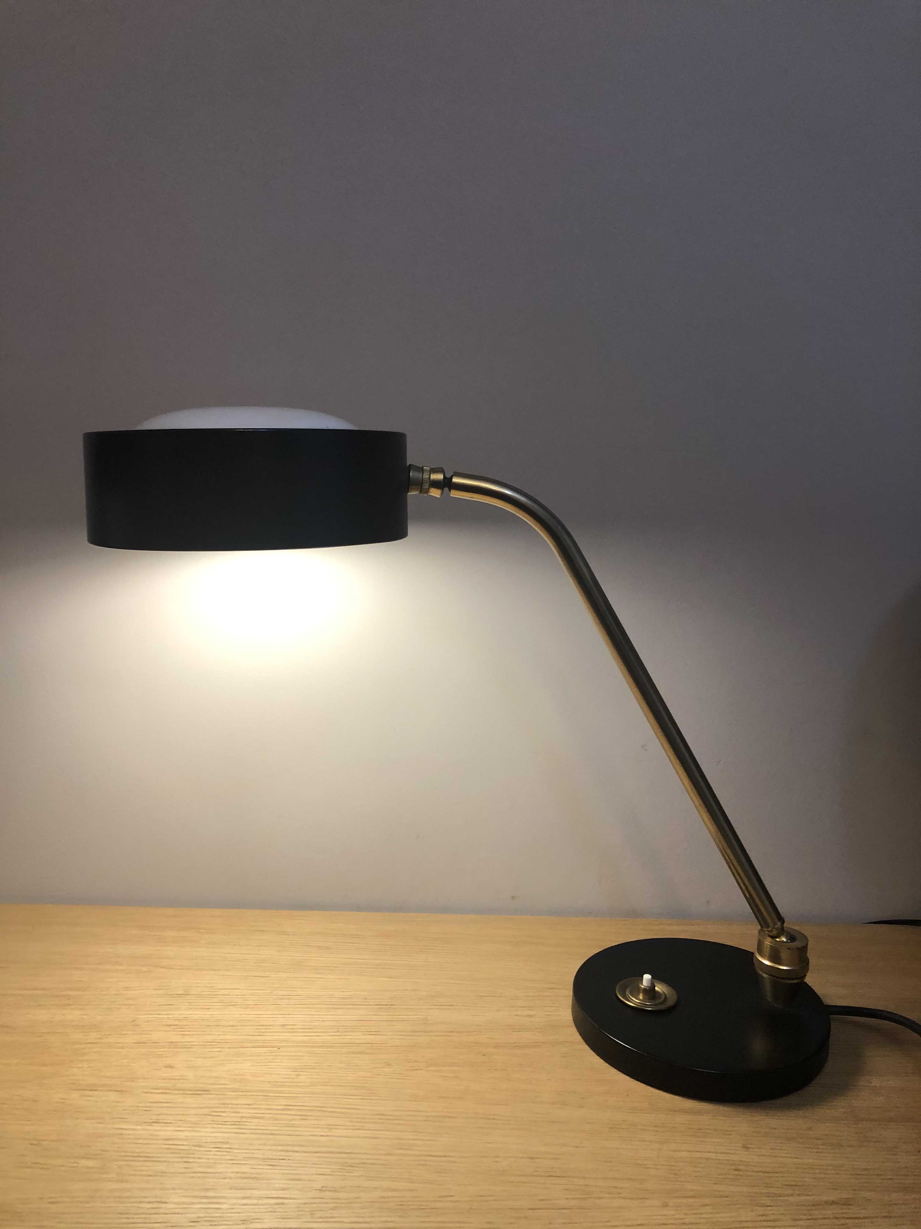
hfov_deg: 49.7
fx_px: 993
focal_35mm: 28
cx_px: 460
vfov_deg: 63.4
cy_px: 614
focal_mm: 3.99
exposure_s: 1/20
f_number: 1.8
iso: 40
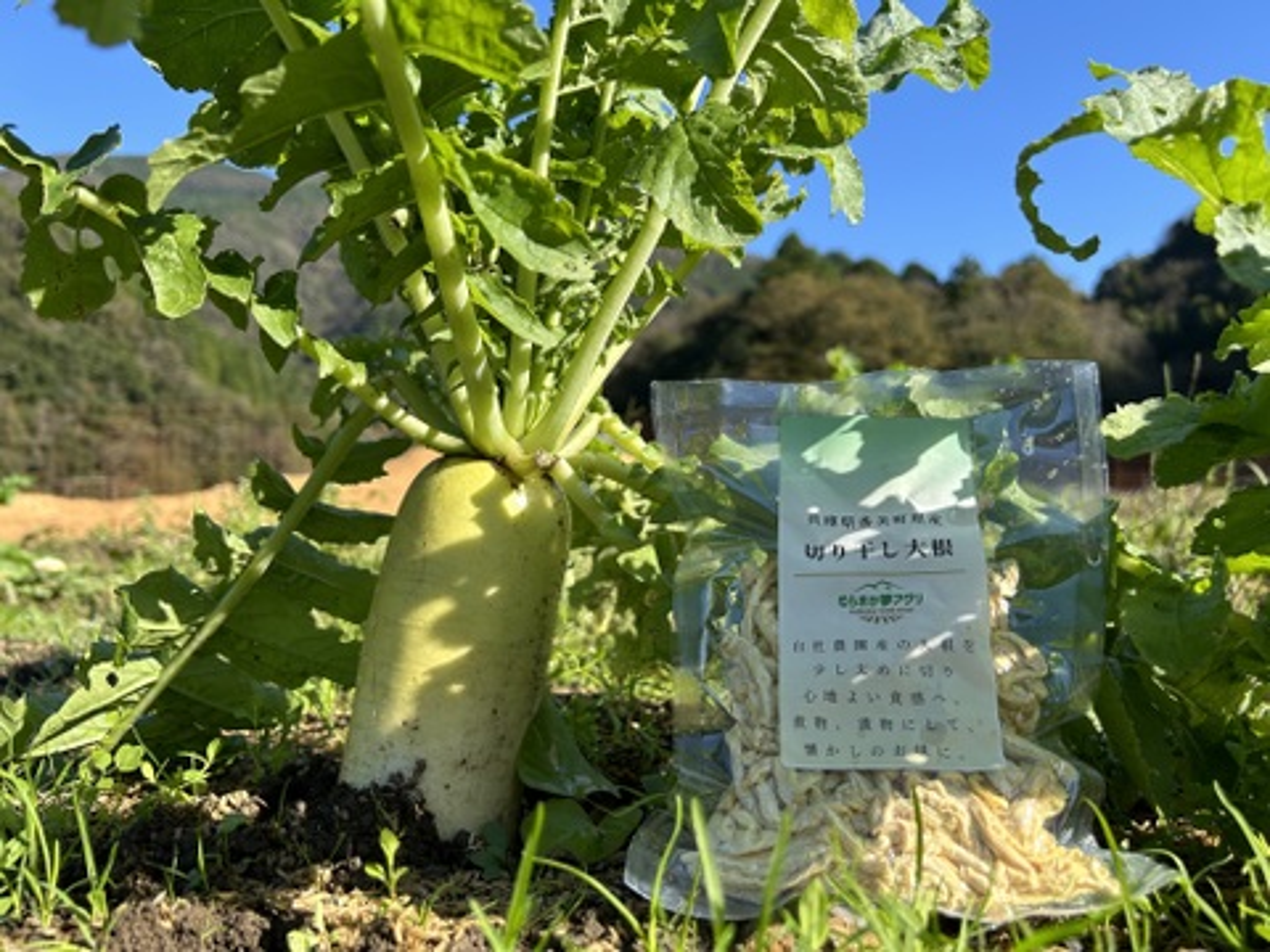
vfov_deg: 53.1
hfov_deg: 67.3
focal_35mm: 26
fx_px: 954
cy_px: 476
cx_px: 635
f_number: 1.5
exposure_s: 1/1724
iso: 50
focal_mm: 5.7
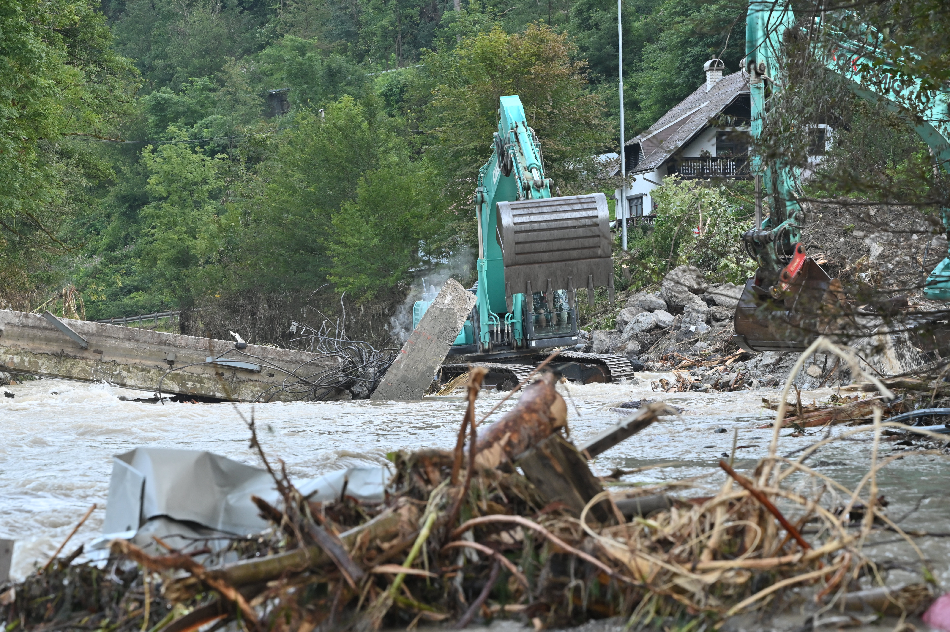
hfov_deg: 16.4
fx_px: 3296
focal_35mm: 125
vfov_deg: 11.0
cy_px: 316
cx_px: 475
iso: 1000
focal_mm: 125
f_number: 8
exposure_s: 1/125
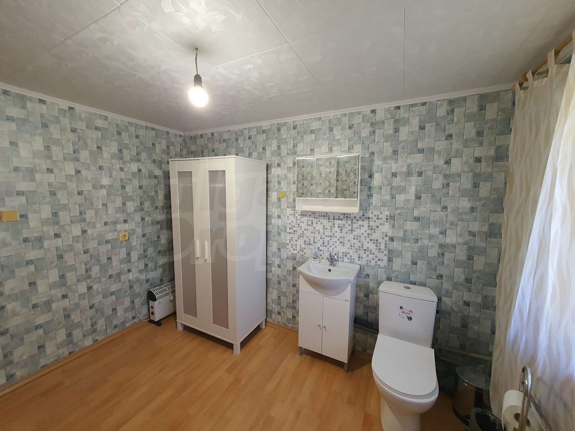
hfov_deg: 106.2
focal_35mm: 13
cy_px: 216
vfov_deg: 89.9
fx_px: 216
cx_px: 288
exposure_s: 1/60
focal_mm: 1.8
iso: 320
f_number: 2.2
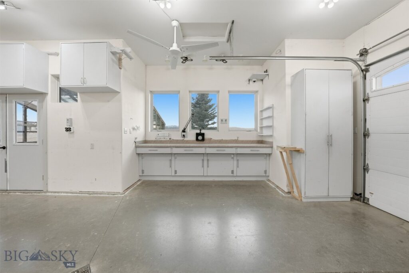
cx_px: 204
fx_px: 136
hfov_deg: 112.6
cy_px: 136
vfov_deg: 90.1
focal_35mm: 12
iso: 1600
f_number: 8
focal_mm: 12
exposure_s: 1/4000
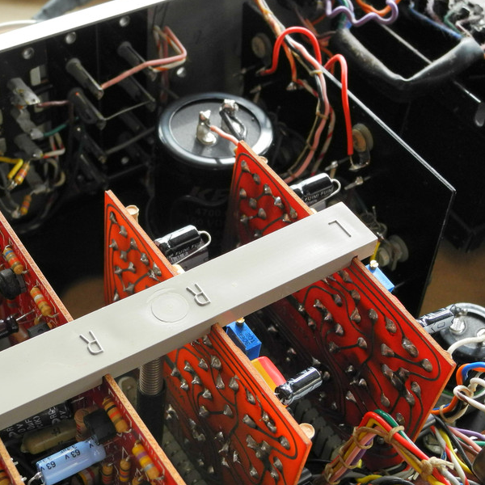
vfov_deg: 31.1
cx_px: 177
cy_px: 268
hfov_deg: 30.9
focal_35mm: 55
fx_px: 872
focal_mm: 7.4
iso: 220
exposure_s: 1/60
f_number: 3.2
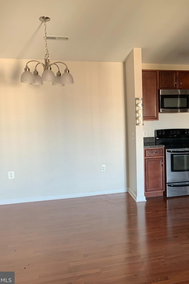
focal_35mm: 37
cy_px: 142
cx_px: 161
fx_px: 291
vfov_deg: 51.9
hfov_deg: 34.4
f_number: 1.8
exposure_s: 1/60
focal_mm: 4.25
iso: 200
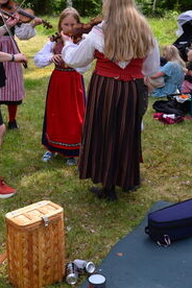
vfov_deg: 30.6
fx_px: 520
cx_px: 57
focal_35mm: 65
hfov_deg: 20.8
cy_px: 84
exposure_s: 1/160
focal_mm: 45
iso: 100
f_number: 6.3
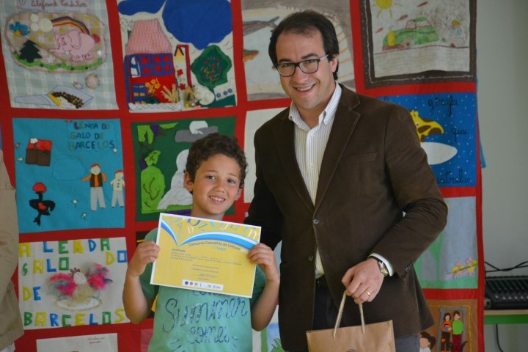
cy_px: 176
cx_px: 264
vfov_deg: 8.7
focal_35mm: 158
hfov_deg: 13.0
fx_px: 2310
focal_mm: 105
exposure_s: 1/60
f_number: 5.6
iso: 1800
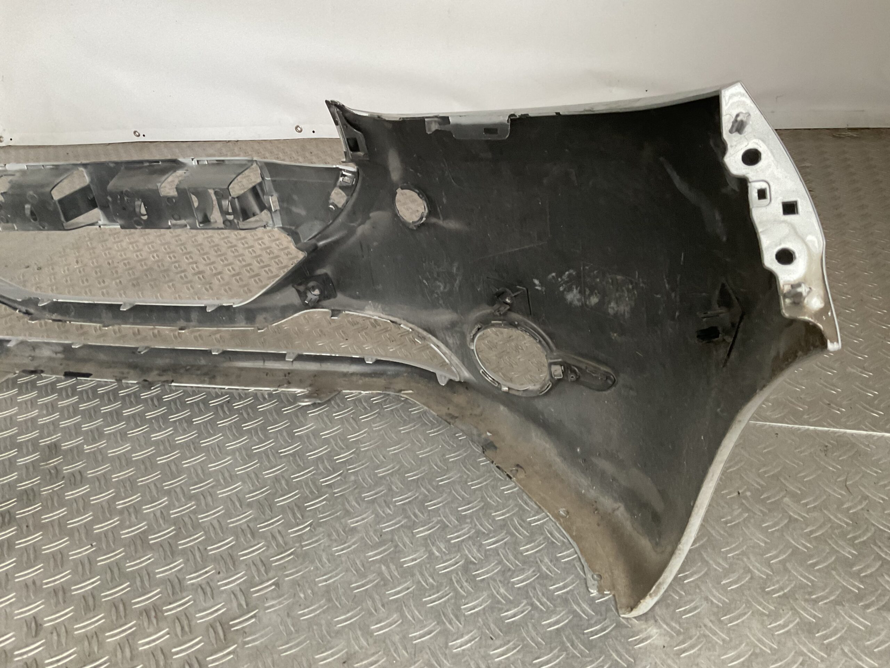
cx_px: 445
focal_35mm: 29
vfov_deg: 48.2
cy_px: 334
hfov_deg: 61.7
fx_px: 746
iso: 160
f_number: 1.8
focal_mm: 3
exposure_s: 1/50
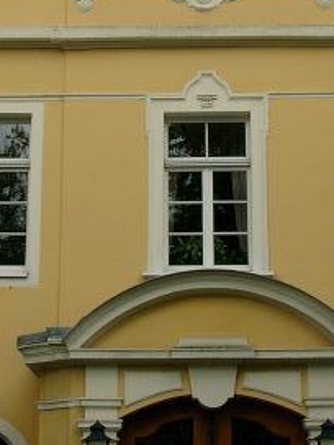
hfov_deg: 14.8
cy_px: 82
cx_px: 208
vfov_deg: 19.4
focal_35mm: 100
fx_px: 1286
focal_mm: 7.13
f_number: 4
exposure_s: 1/309
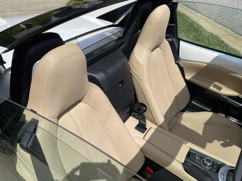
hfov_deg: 67.3
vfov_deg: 53.1
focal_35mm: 26
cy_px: 90
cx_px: 121
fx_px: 182
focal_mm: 4.2
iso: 32
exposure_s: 1/5556
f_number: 1.6
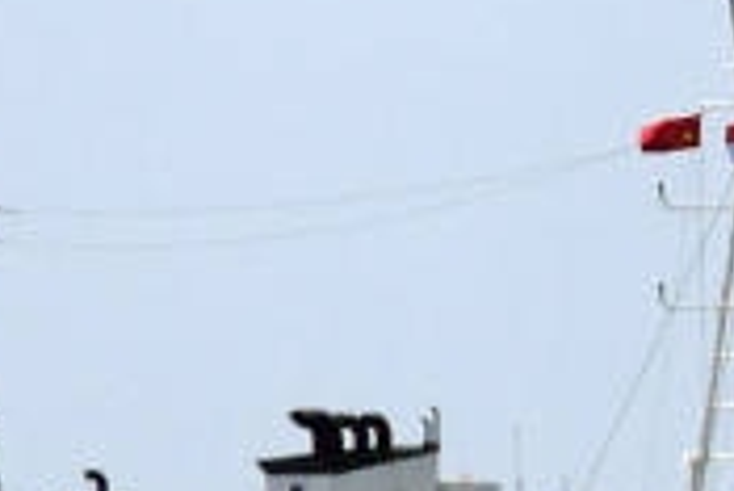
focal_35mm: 3276
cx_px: 1145
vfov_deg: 0.4
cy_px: 518
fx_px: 66848
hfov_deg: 0.6
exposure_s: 1/125
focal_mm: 176
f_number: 4.5
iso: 160
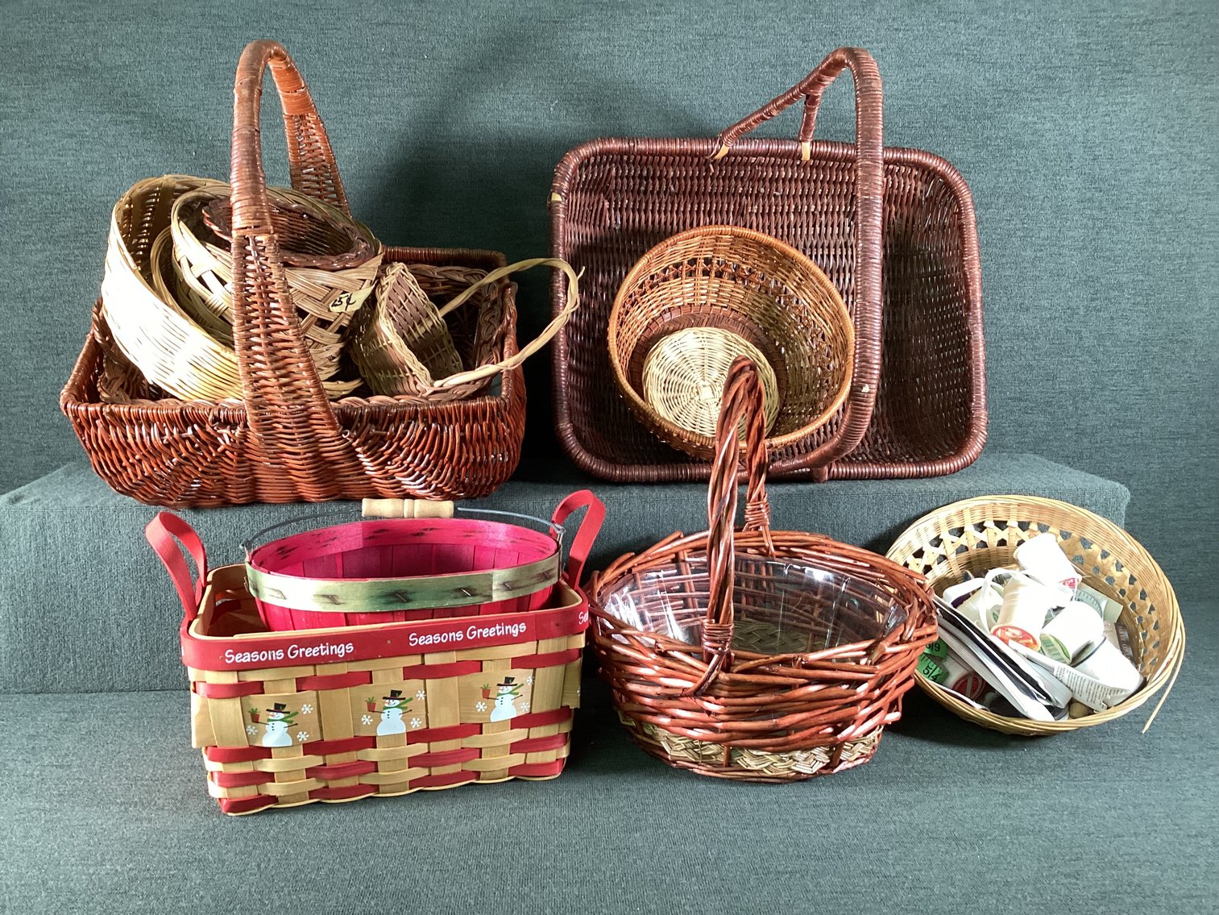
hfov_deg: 58.3
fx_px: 1092
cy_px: 458
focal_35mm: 31
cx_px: 610
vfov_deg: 45.4
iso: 200
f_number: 2.4
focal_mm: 3.3
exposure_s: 1/60
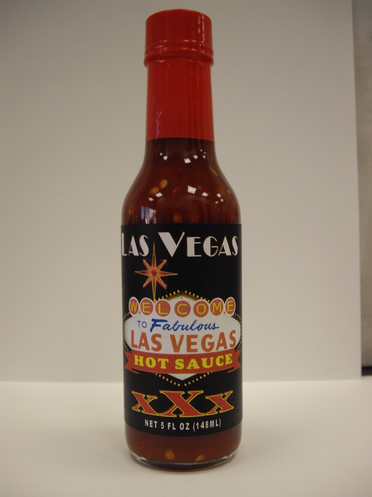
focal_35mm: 38
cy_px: 248
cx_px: 186
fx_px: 544
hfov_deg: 37.7
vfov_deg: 49.0
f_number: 2.8
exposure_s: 1/80
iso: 100
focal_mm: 7.9
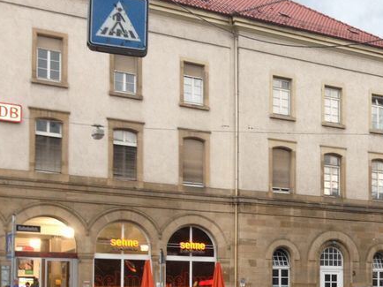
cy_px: 264
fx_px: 785
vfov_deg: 20.3
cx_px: 353
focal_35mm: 71
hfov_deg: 26.4
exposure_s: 1/20
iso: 80
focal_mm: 4.13
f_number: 2.4
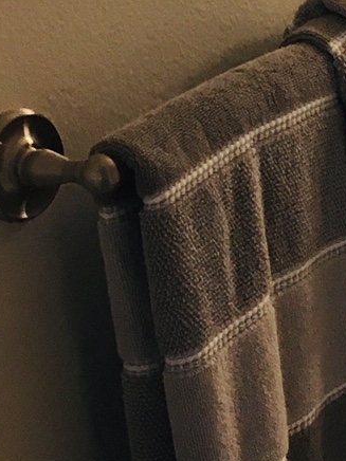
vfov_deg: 14.6
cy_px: 100
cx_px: 669
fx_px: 1786
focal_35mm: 134
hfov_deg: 10.3
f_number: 2.2
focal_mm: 4.15
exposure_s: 1/33
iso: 40
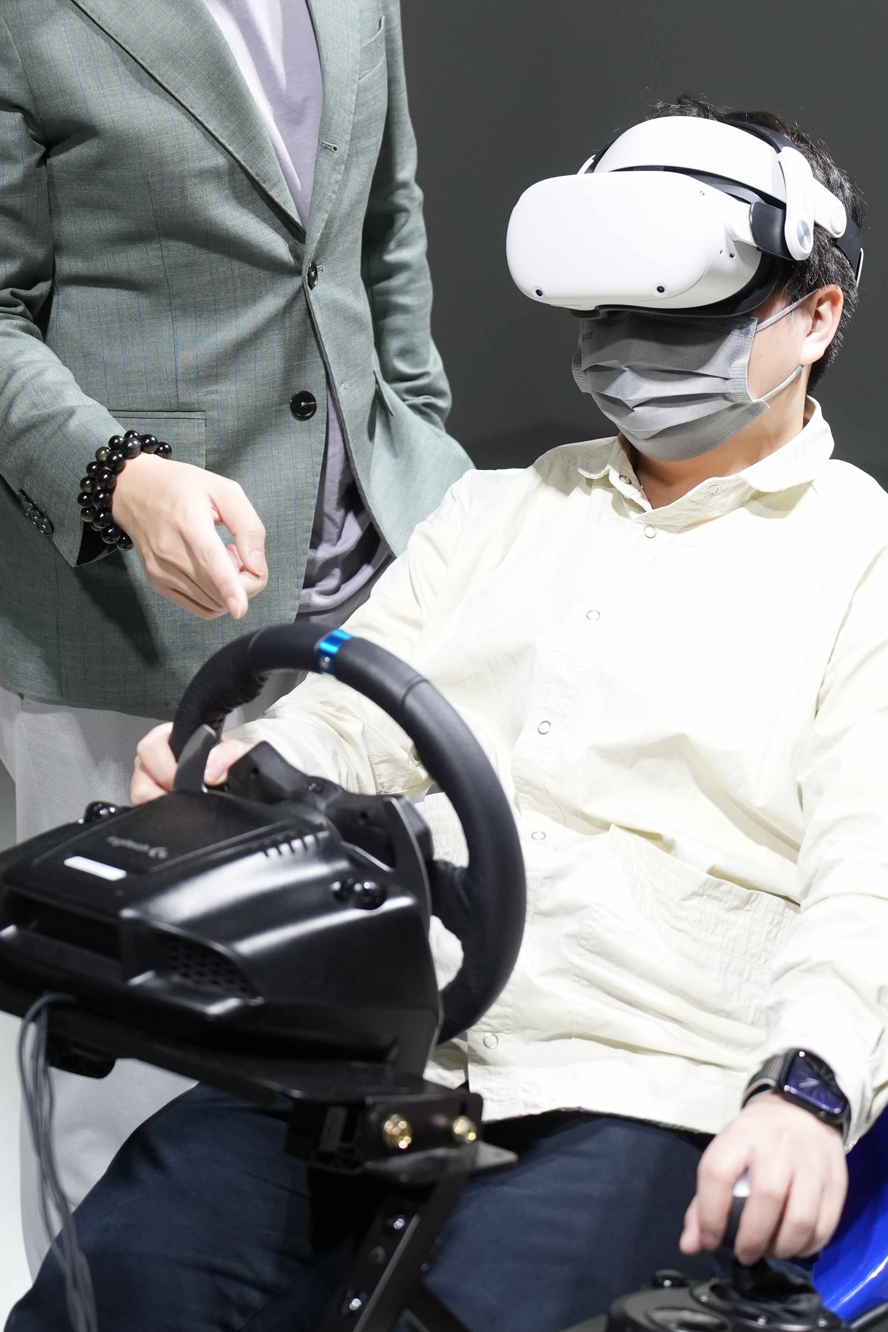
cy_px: 342
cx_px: 386
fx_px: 2997
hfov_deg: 16.9
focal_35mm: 81
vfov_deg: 24.8
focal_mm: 47
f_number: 2.8
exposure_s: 1/80
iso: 1250
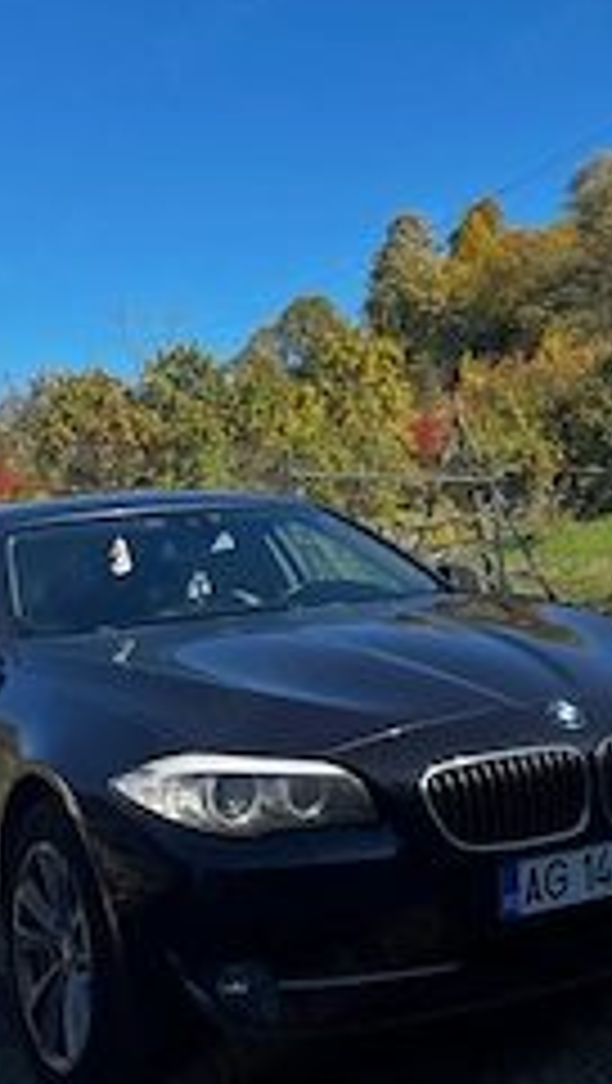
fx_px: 1353
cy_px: 364
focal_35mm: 47
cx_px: 387
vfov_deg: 43.1
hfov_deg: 25.4
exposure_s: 1/1776
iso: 50
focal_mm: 5.1
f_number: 1.6
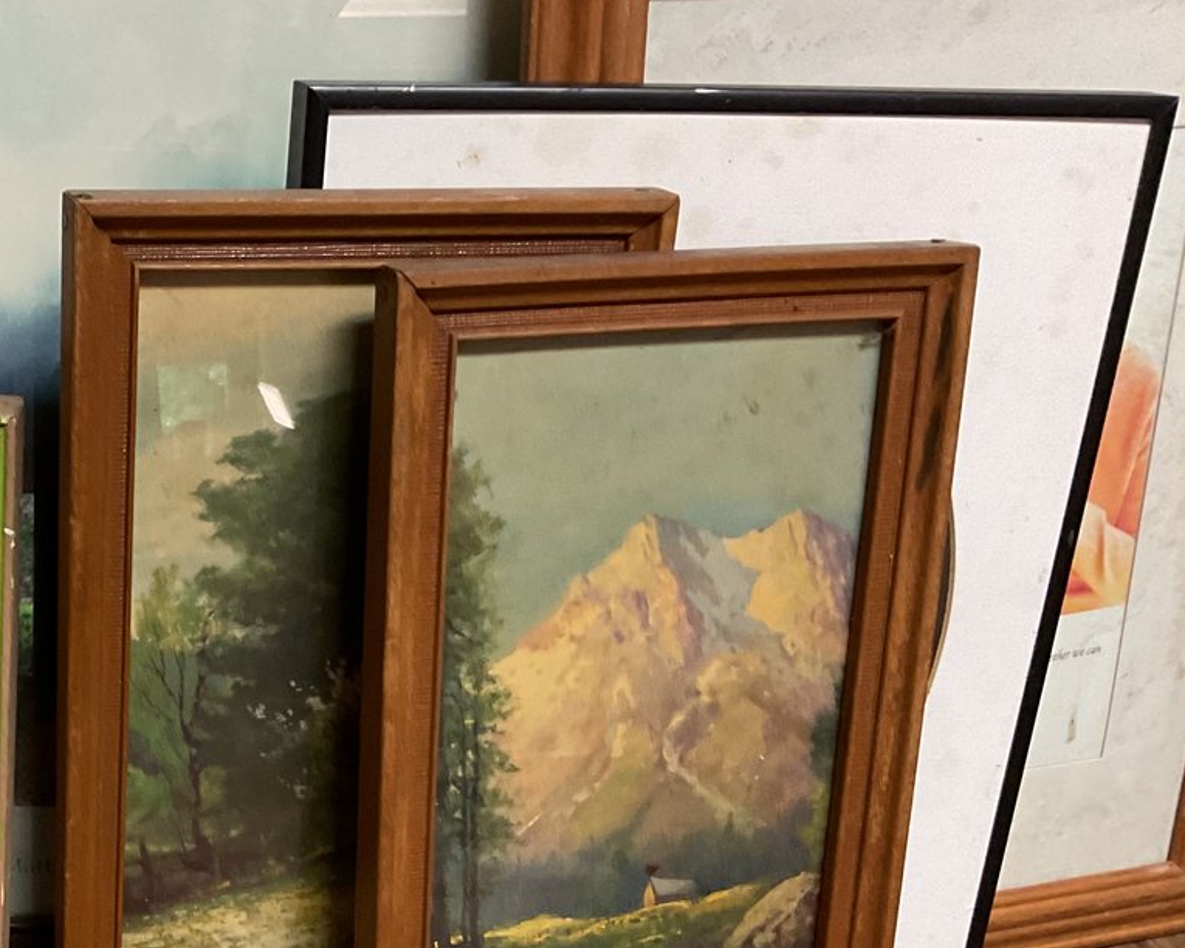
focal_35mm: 56
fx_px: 1964
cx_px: 64
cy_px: 781
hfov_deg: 31.6
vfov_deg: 26.5
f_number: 1.8
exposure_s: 1/60
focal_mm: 3
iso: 160
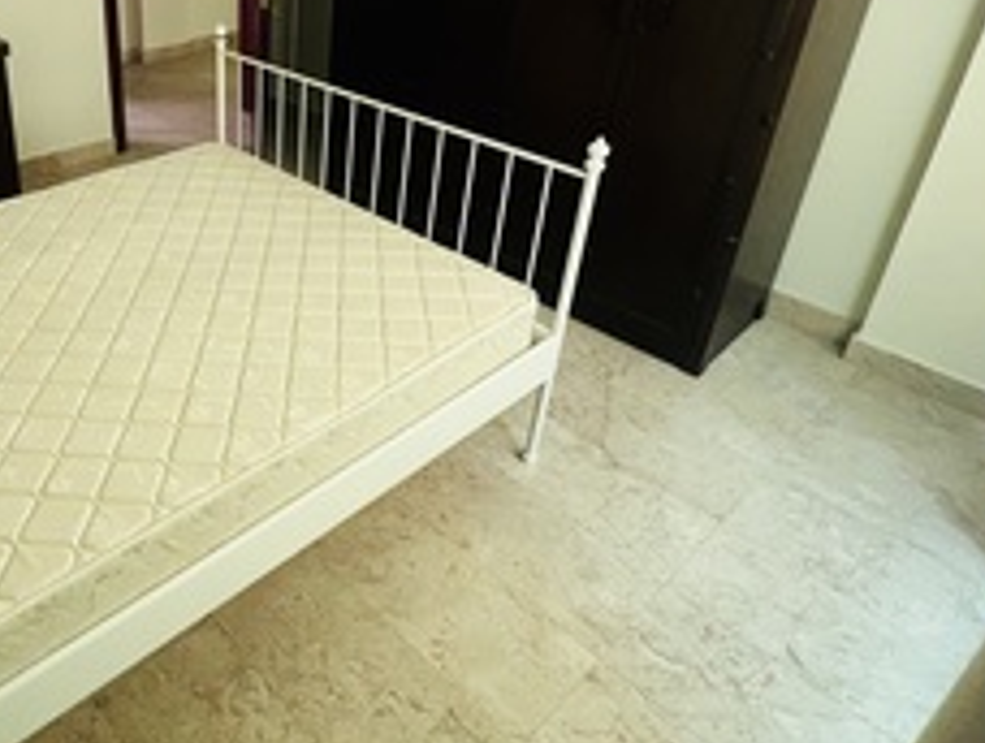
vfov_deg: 51.0
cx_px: 240
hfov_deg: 63.1
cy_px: 188
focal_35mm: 26
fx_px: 741
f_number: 1.8
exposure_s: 1/75
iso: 250
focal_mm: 1.57
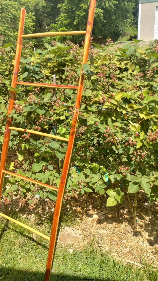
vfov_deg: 62.6
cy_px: 141
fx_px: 231
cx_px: 60
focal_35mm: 31
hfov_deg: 37.6
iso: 100
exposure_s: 1/310
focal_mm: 4.27
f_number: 1.8
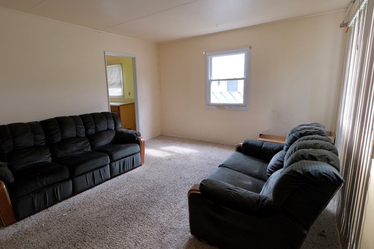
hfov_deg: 89.4
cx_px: 160
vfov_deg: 67.3
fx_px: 187
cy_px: 120
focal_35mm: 18
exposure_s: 1/30
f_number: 4
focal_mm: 10
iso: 320
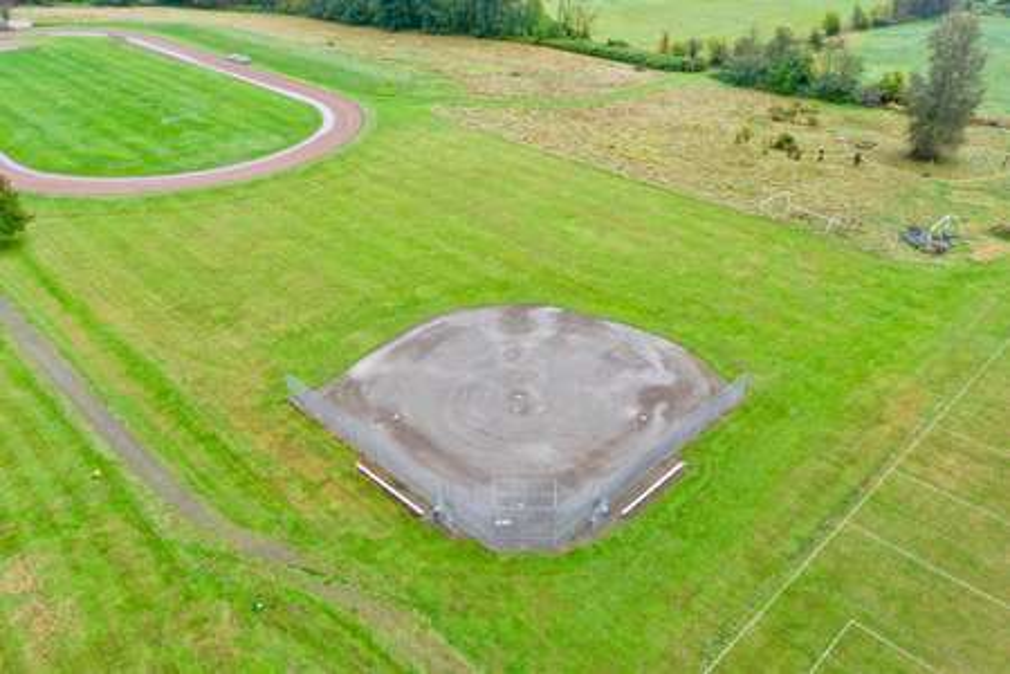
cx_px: 505
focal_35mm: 28
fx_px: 785
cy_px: 337
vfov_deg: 46.4
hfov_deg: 65.5
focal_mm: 10.26
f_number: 4.5
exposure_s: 1/160
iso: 100
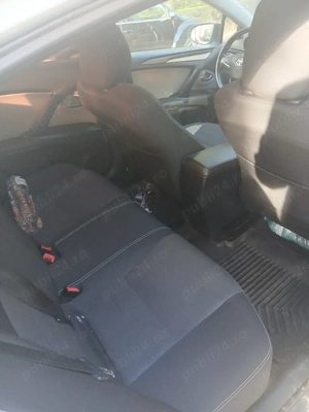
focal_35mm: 26
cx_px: 154
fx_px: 309
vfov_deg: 67.3
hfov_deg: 53.1
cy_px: 206
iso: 200
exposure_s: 1/33.3
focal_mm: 3.98
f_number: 1.8
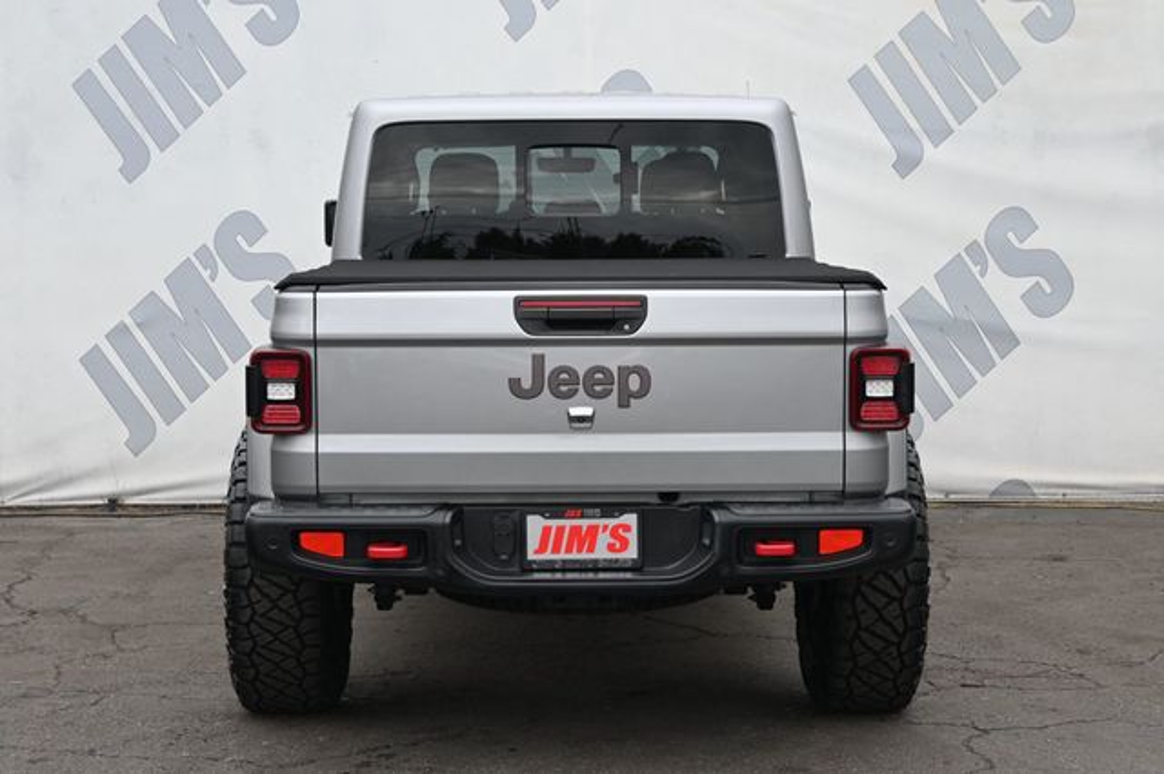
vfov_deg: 19.7
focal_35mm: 69
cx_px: 582
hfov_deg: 29.3
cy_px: 387
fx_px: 2230
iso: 250
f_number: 6
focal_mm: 46
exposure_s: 1/250
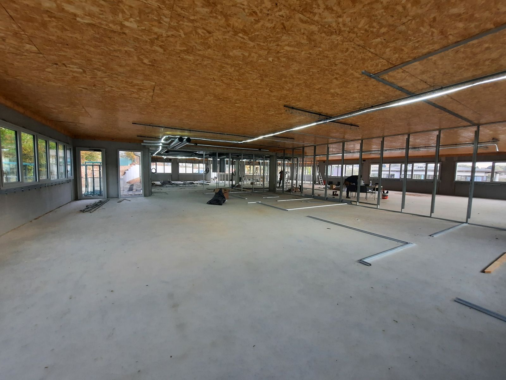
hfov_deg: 106.2
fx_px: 190
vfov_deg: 89.9
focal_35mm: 13
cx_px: 253
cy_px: 190
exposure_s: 1/50
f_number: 2.2
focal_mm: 1.74
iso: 100
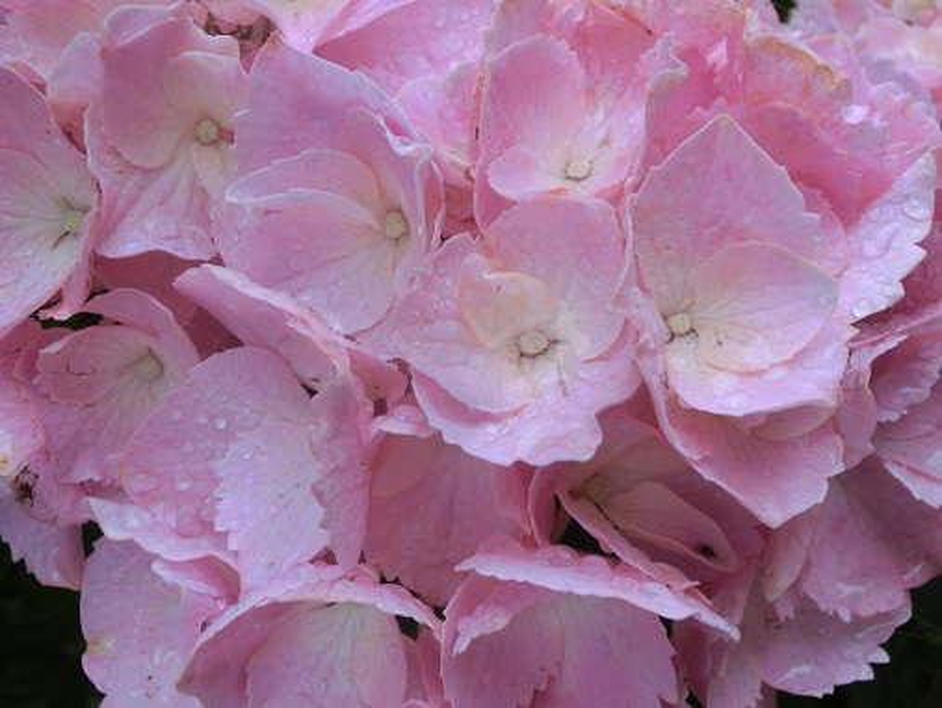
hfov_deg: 50.1
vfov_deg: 38.7
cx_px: 471
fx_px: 1008
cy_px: 354
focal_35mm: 37
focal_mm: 6.5
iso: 100
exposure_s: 1/125
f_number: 4.1
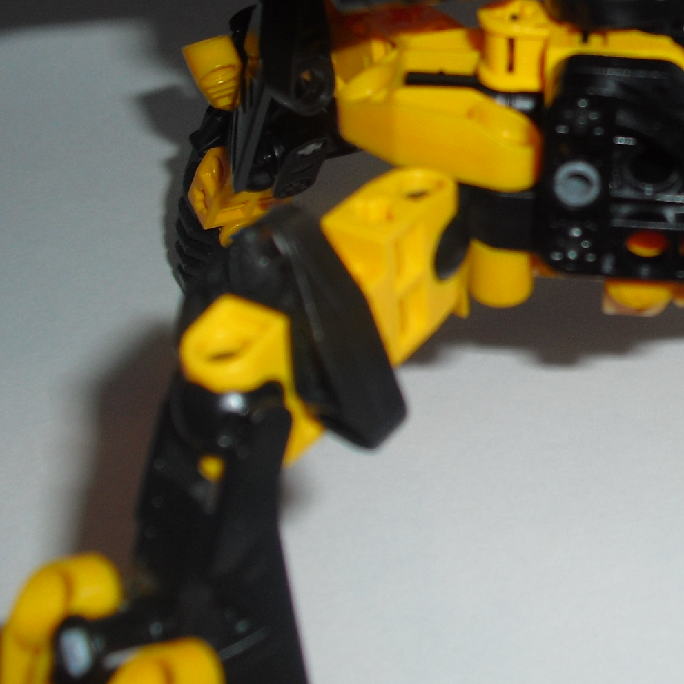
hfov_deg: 22.3
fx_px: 1654
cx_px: 706
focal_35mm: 74
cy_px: 192
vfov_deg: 23.2
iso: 100
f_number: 3.1
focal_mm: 6.3
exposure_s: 1/60
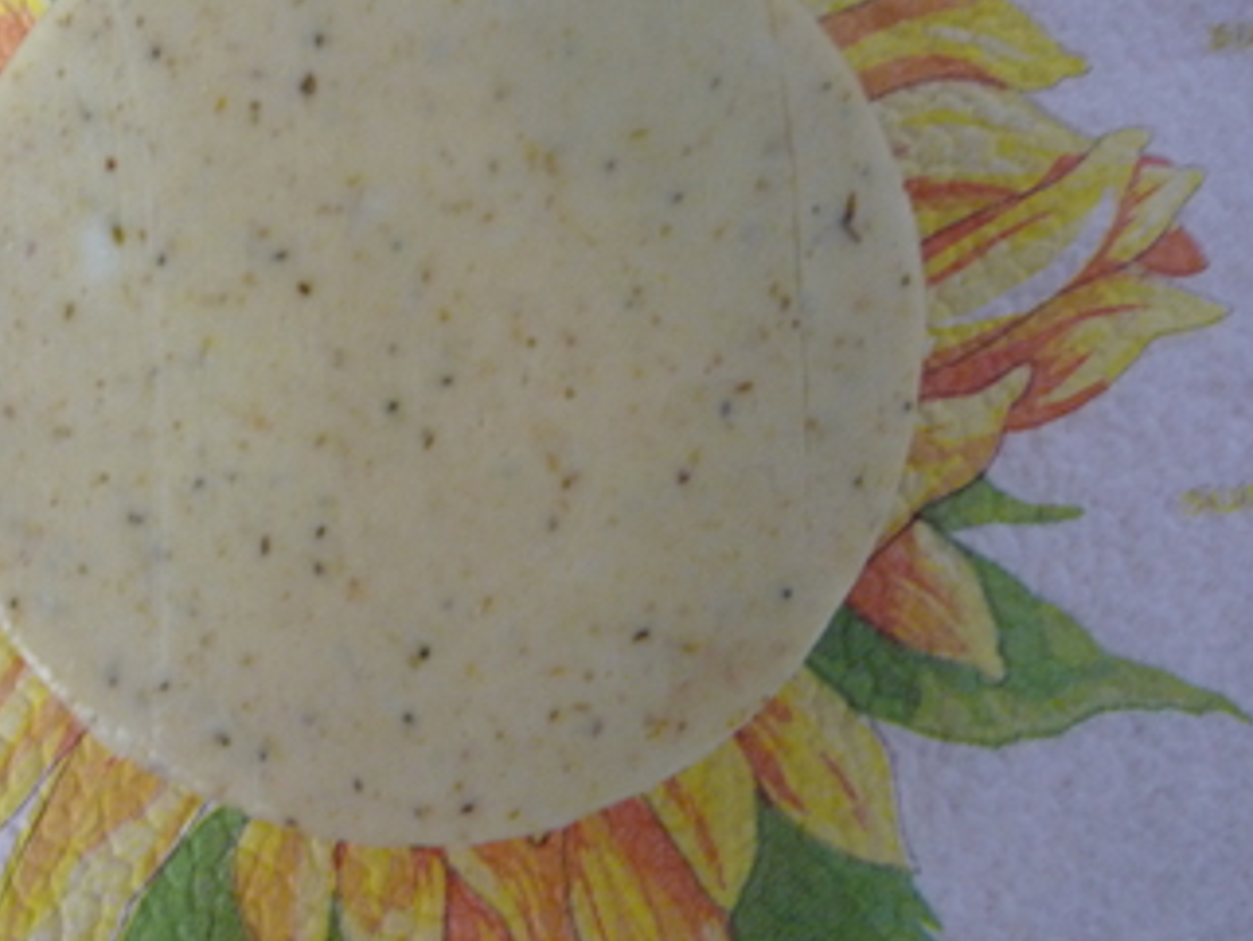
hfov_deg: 44.3
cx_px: 441
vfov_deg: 34.1
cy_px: 332
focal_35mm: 42
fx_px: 1521
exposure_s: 1/6
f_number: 3.3
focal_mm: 5.2
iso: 400
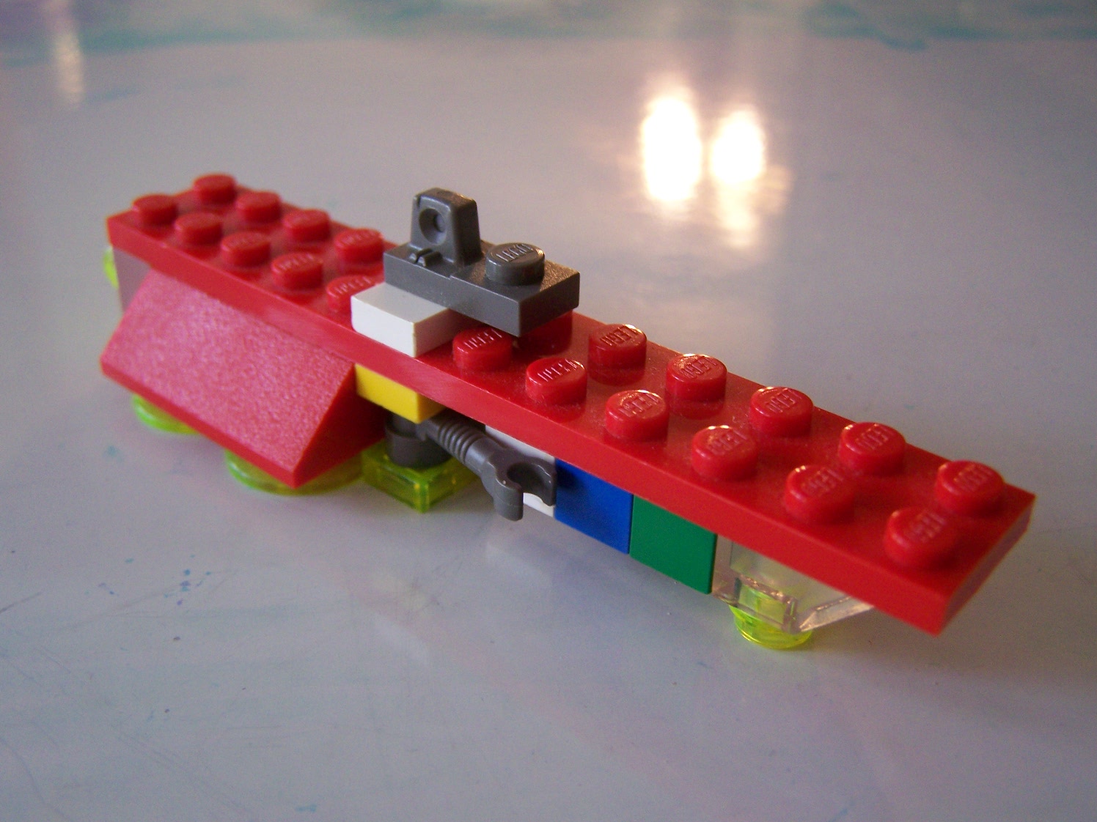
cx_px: 548
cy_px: 411
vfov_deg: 37.7
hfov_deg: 49.0
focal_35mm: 38
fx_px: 1204
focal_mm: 6.3
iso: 160
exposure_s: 1/8
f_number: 2.8
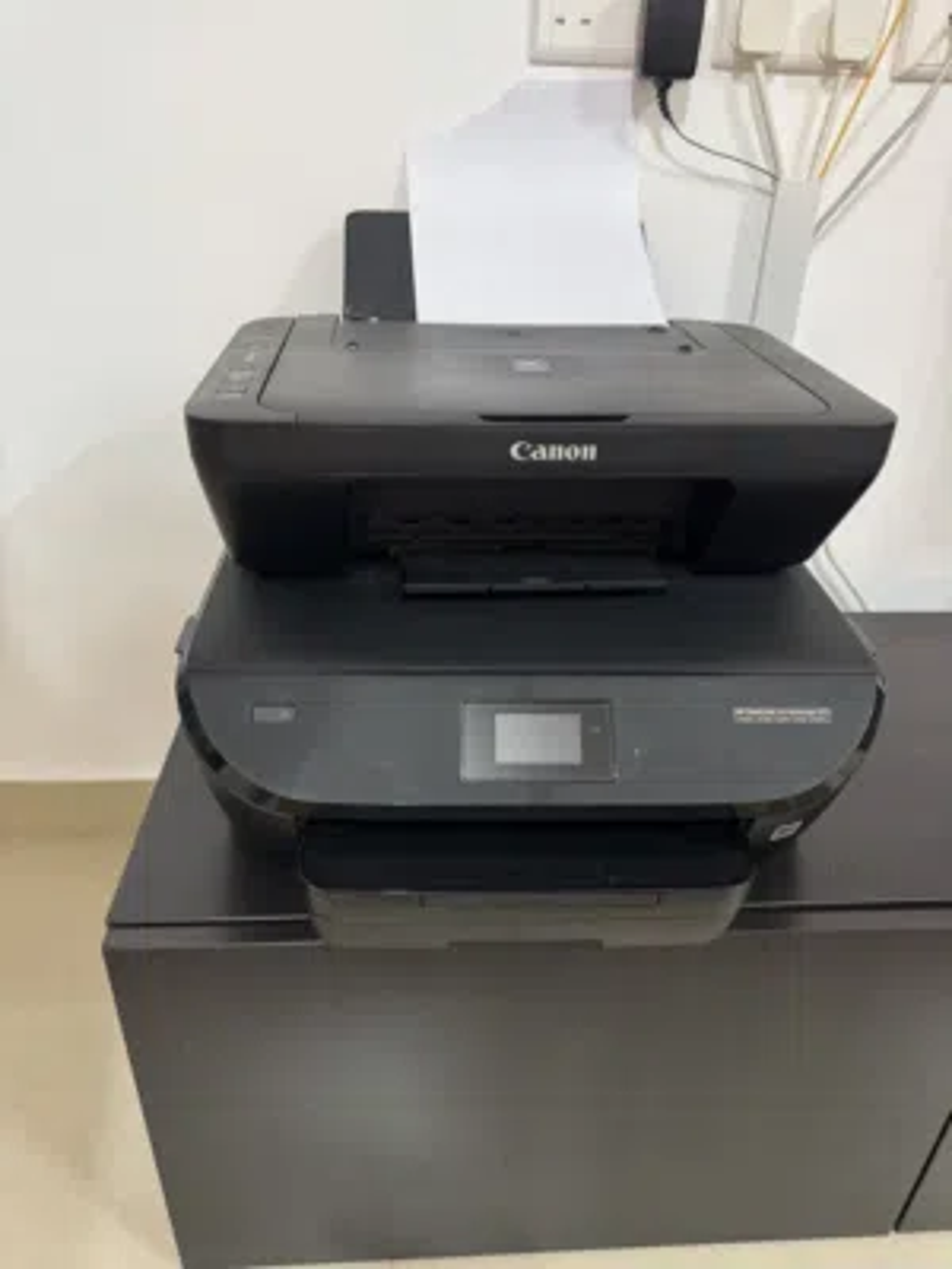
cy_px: 634
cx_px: 476
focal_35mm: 24
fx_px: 880
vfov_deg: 71.6
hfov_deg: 56.8
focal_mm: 6.76
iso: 640
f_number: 1.78
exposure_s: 1/60
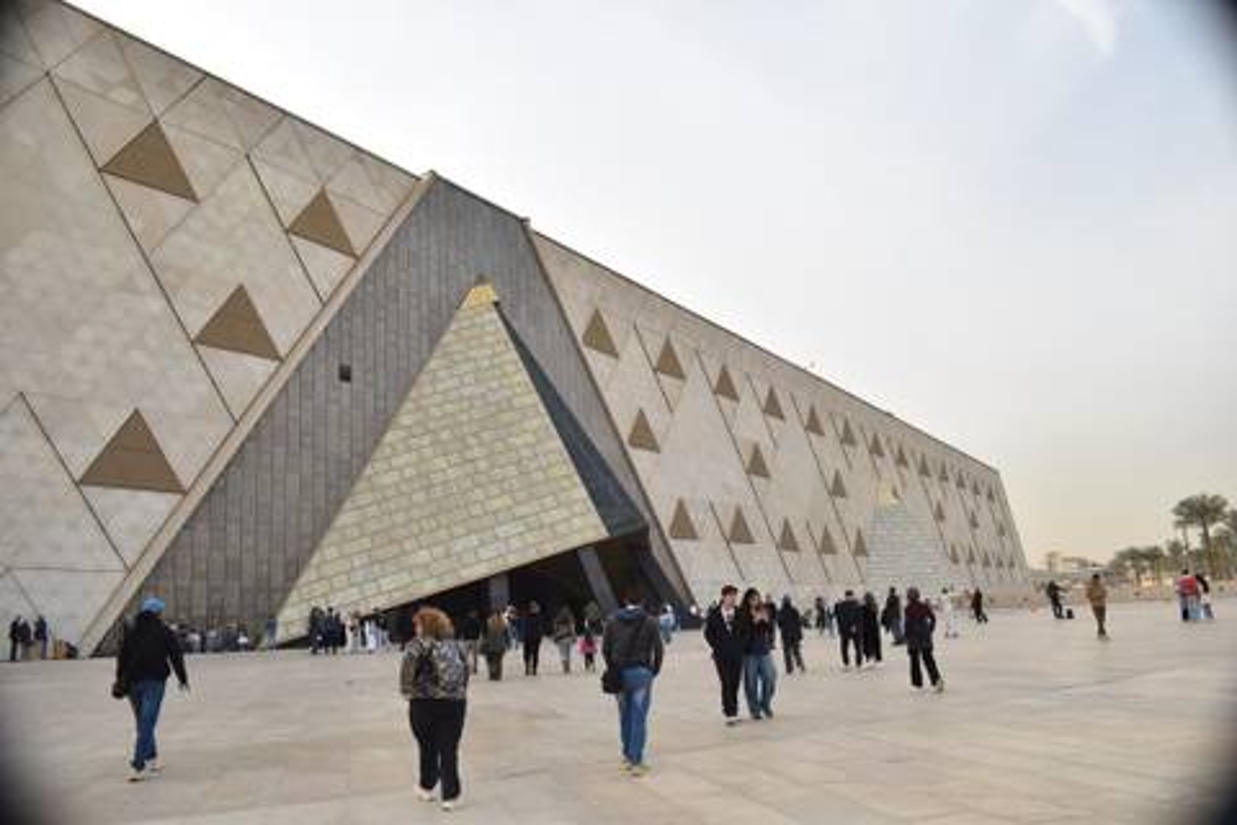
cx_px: 618
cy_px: 412
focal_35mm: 27
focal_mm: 18
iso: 100
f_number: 5.6
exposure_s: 1/100
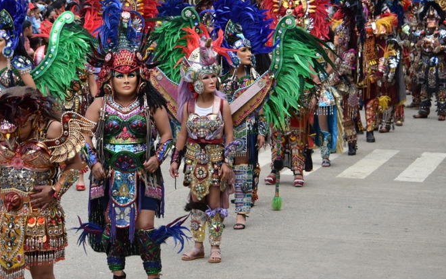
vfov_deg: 10.9
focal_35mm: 120
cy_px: 69
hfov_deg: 17.4
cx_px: 139
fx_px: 1456
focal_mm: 55
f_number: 5
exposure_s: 1/1250
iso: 400
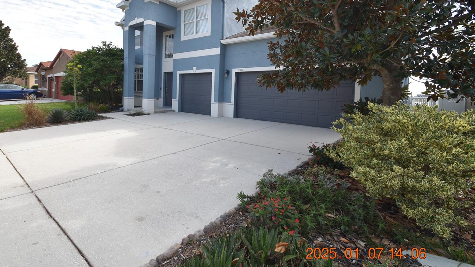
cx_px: 206
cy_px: 99
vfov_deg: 60.2
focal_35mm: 18
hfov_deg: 92.1
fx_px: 227
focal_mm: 10
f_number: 9
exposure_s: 1/320
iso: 200
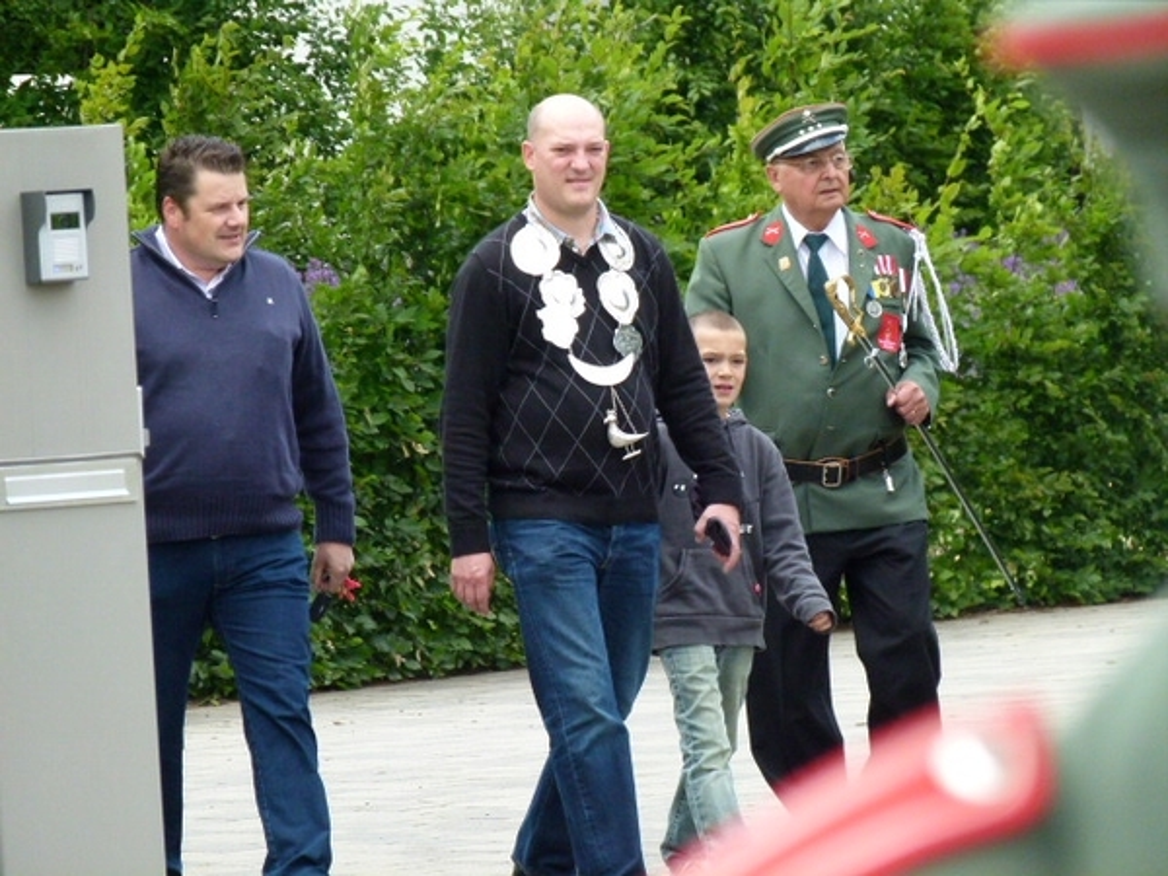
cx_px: 584
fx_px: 11405
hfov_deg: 5.9
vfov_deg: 4.4
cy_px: 438
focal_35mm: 338
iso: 320
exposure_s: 1/400
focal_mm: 60.8
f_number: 4.1
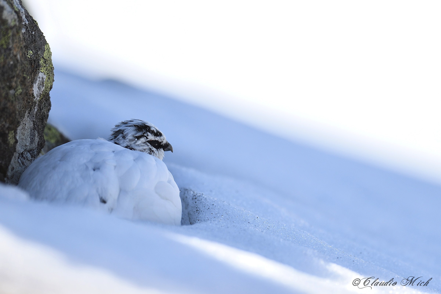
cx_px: 220
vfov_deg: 1.7
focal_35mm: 800
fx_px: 9799
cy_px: 147
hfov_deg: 2.6
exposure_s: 1/3200
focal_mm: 400
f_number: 3.5
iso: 320
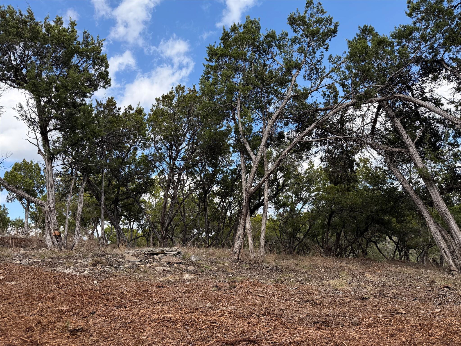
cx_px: 230
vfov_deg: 56.8
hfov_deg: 71.6
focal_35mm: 24
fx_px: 320
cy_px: 173
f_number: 1.78
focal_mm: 6.76
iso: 100
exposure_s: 1/1855
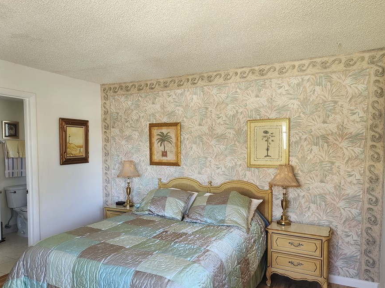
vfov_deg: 51.2
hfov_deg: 65.2
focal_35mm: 27
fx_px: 300
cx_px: 174
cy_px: 165
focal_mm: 6.4
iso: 250
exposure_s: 1/120
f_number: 1.8
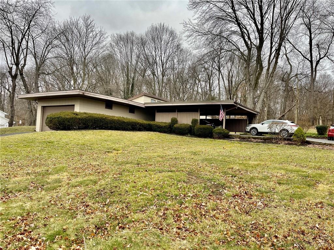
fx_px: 251
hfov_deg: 67.3
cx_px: 167
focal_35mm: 26
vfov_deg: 53.1
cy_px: 125
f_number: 1.6
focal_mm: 5.1
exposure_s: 1/276
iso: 32
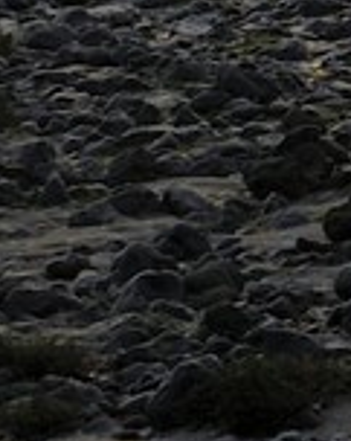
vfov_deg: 1.9
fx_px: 13533
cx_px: 1474
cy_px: -737
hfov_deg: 1.5
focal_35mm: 1039
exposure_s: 1/160
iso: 100
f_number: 7.1
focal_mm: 70
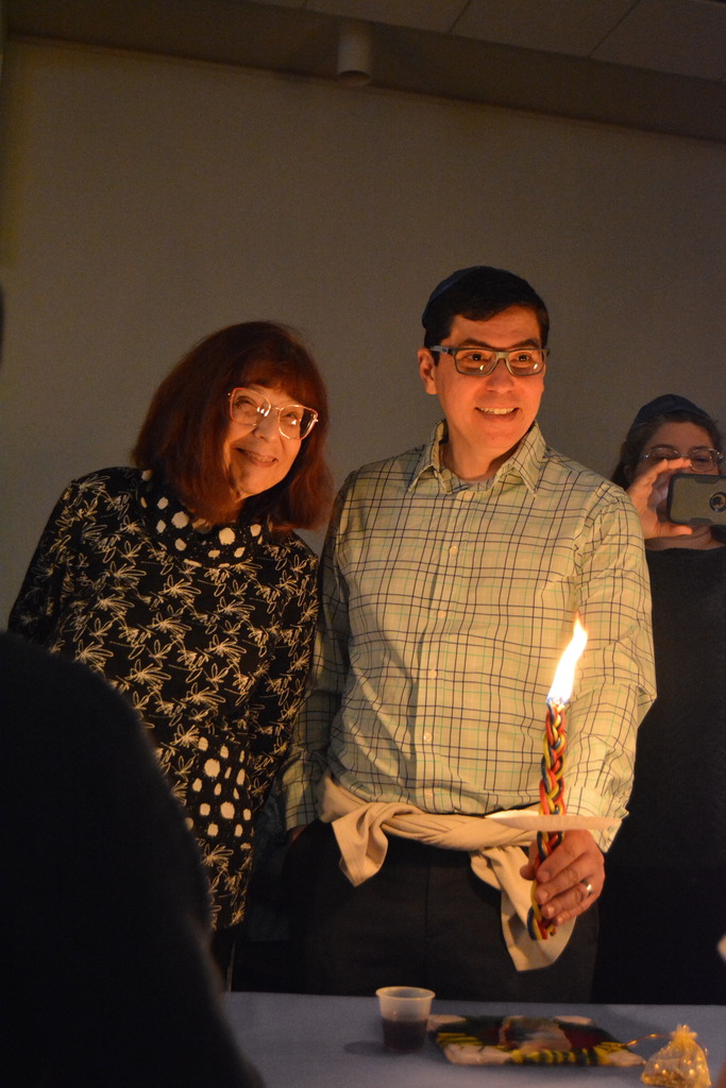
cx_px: 363
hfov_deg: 29.9
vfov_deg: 43.6
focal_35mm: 45
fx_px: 1361
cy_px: 544
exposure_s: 1/40
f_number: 4.5
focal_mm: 30
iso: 3200
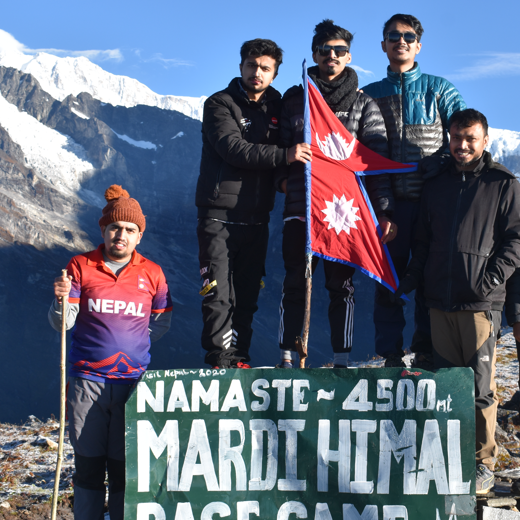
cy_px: 284
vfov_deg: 29.2
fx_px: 998
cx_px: 320
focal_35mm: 59
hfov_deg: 29.1
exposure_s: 1/250
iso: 200
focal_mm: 27
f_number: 8
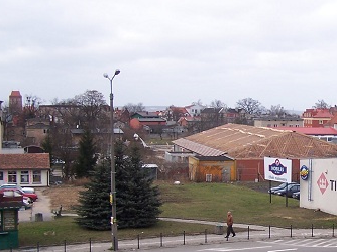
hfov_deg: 25.3
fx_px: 720
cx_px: 319
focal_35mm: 74
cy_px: 164
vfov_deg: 19.8
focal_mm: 6.3
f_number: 2.8
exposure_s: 1/350
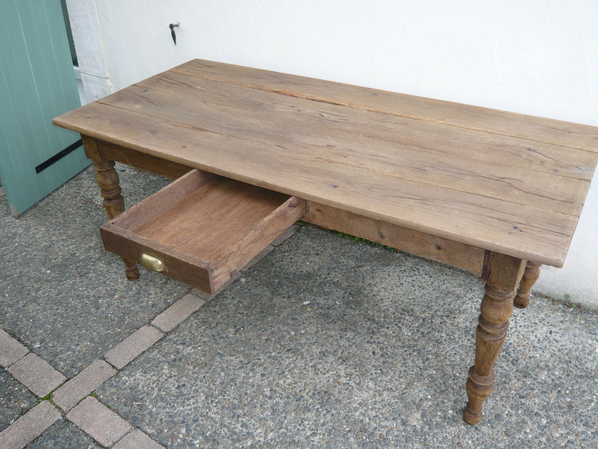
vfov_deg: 44.2
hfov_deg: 56.8
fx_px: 553
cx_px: 299
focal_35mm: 32
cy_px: 224
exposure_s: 1/160
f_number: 3
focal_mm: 5.2
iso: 100
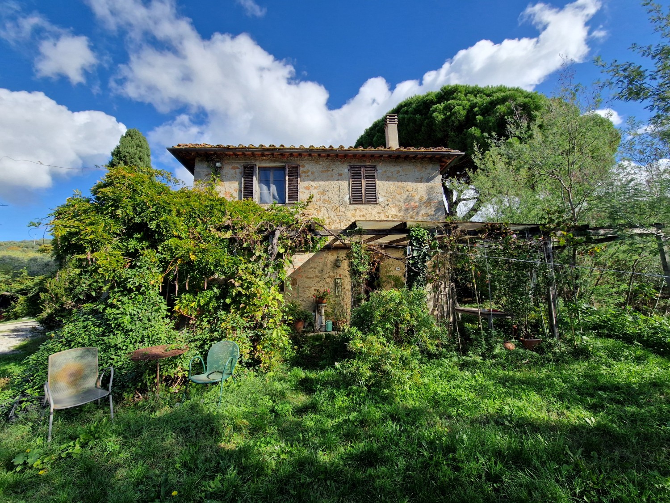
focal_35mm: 13
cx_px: 335
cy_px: 252
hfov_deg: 106.2
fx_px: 252
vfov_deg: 89.9
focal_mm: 2.2
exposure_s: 1/1716
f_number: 2.2
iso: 50
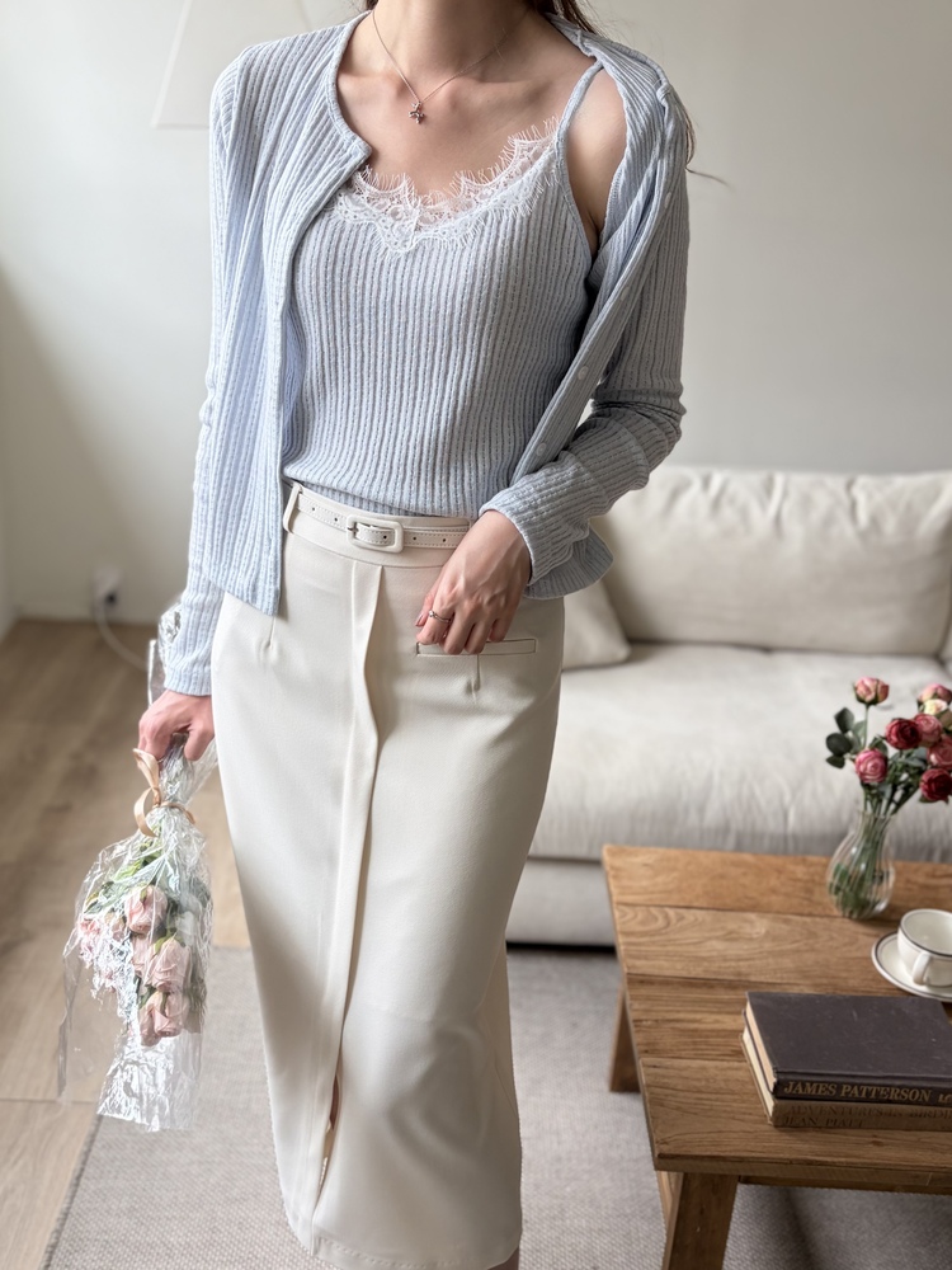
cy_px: 635
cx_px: 476
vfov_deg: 67.3
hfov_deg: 53.1
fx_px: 953
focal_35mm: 26
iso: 40
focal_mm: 5.96
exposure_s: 1/120
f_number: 1.6
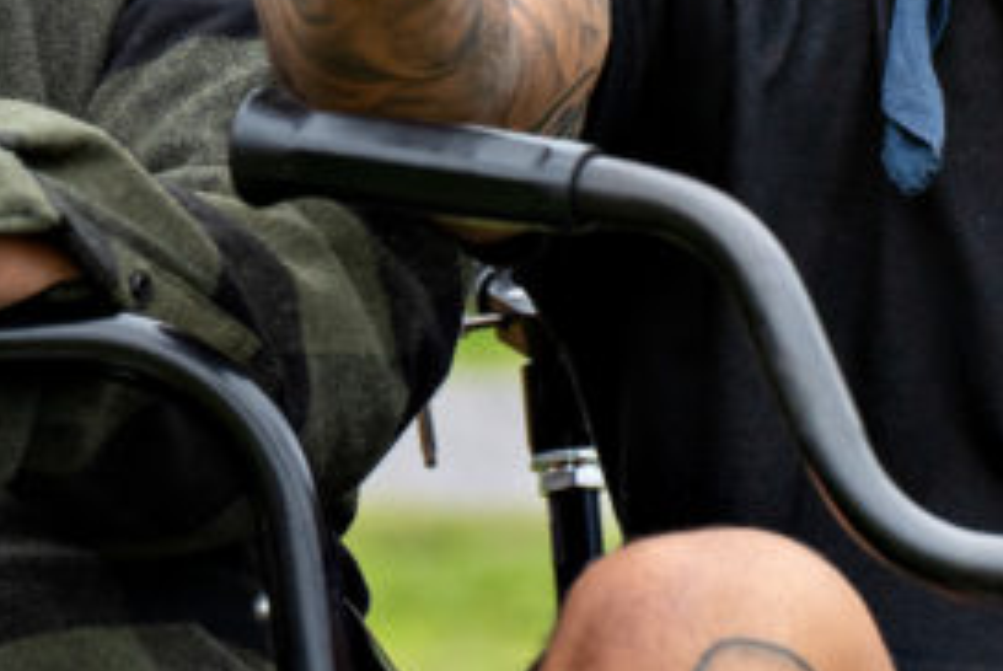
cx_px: 468
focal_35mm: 551
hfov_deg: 3.7
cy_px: 20
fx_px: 15368
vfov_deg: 2.5
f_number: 5.6
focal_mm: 150
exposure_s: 1/750
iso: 1000
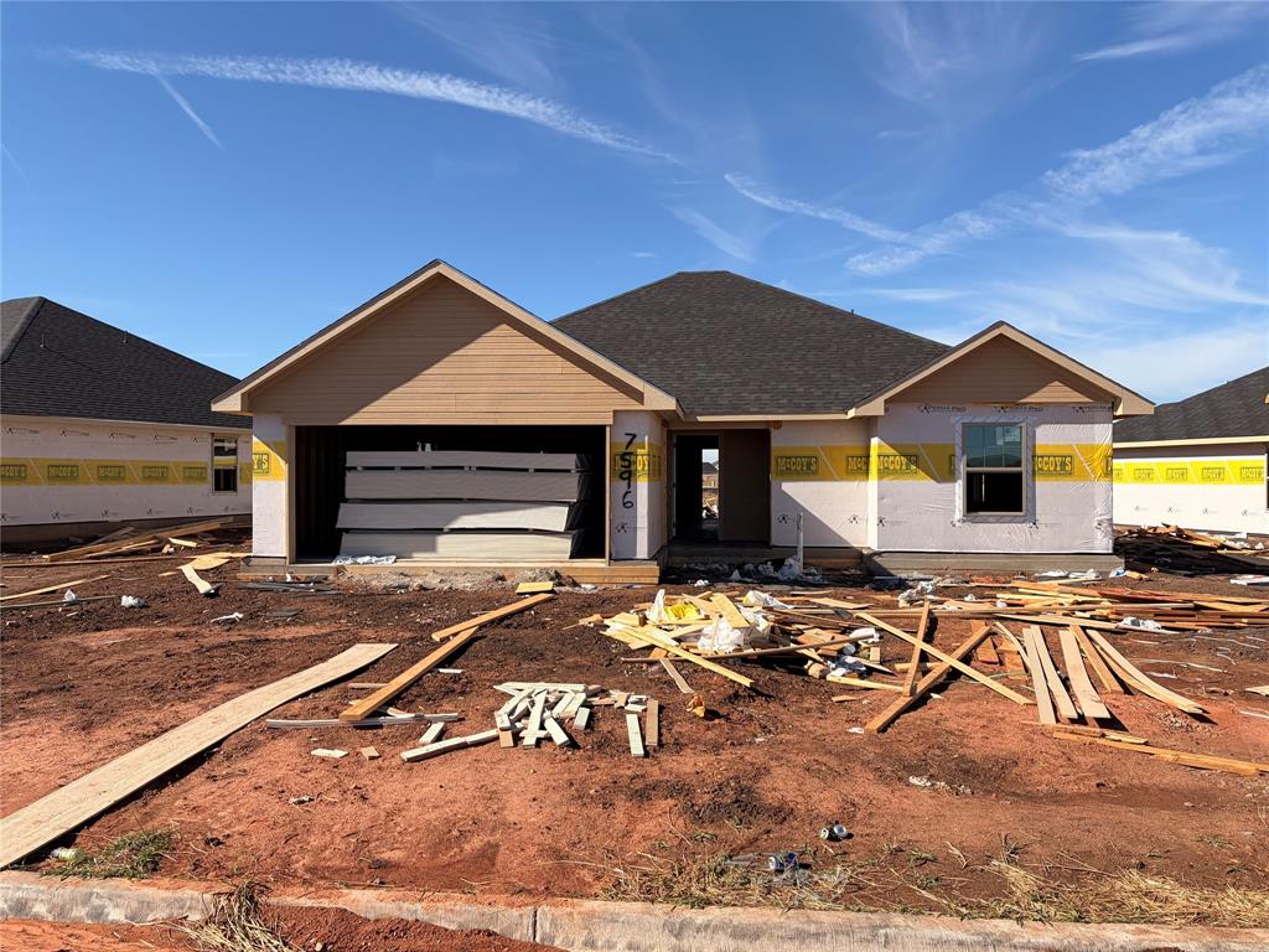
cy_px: 476
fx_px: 953
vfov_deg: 53.1
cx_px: 634
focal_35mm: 26
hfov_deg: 67.3
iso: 64
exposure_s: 1/6329
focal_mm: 5.96
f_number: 1.6
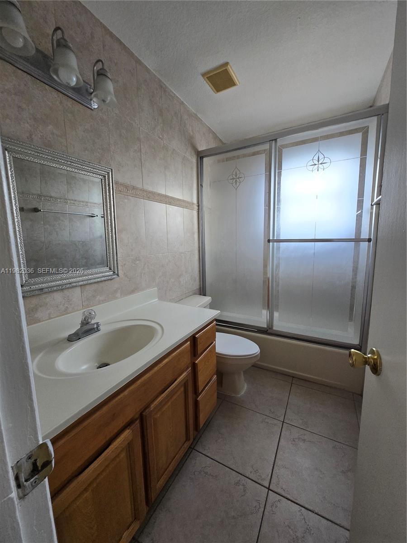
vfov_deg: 106.2
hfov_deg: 89.9
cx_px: 204
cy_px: 272
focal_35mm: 13
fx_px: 204
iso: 160
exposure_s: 1/60
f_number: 2.2
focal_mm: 1.7
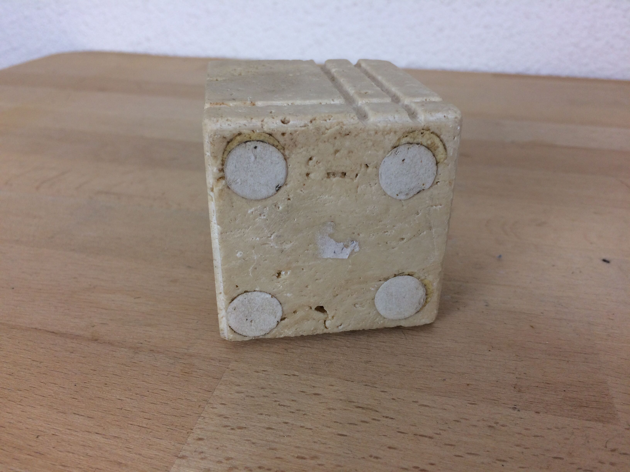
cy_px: 236
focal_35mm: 29
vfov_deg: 48.2
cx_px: 315
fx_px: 528
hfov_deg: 61.7
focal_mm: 4.15
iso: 50
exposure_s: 1/50
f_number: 2.2
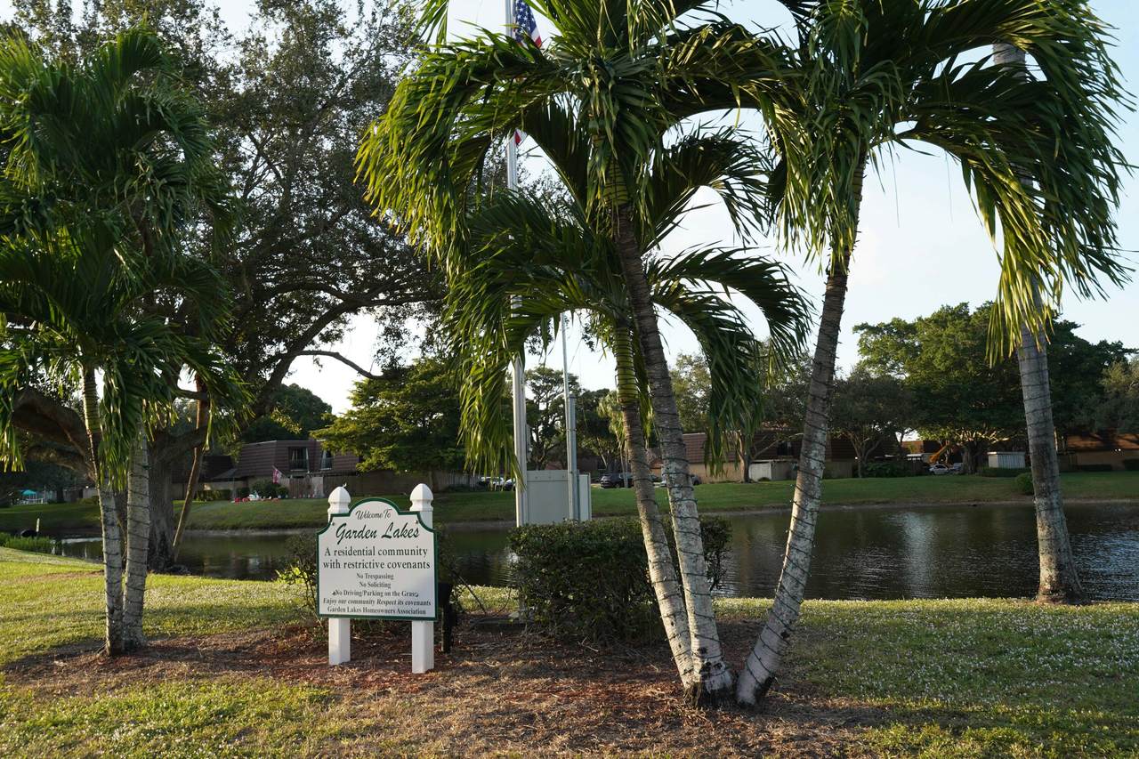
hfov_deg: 54.4
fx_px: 1107
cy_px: 380
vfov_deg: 37.8
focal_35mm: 35
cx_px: 570
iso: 200
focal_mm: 35
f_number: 11
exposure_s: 1/40
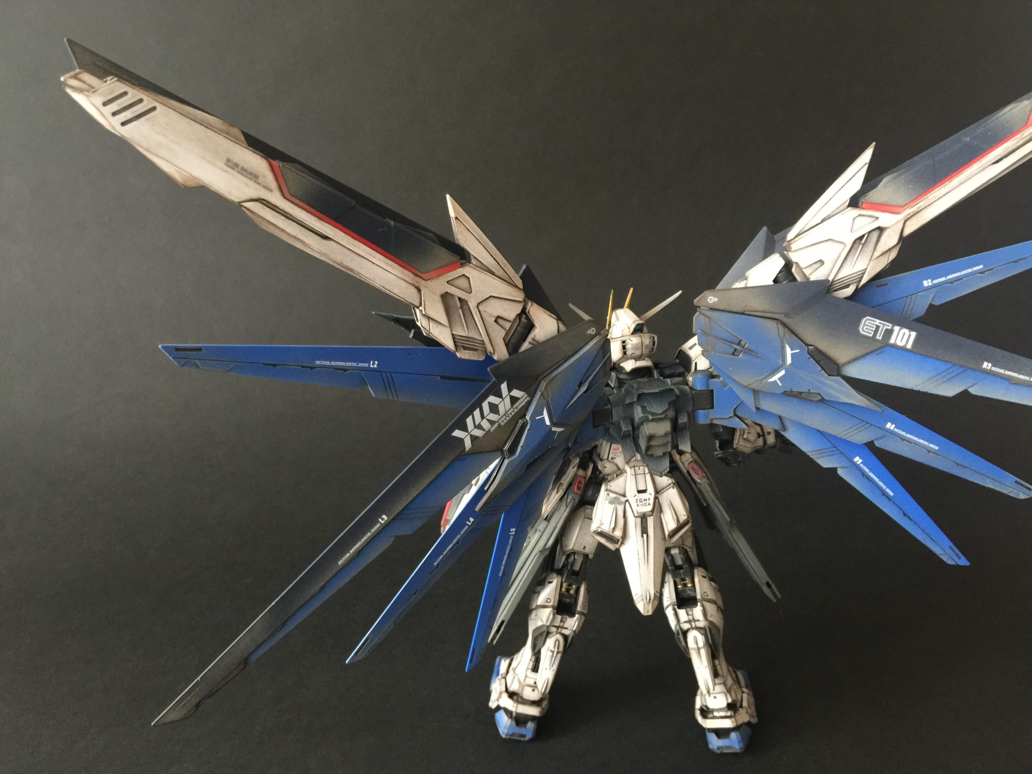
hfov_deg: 61.7
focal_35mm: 29
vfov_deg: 48.2
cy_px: 387
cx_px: 516
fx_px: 865
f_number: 2.2
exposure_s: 1/10
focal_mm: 4.15
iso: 100
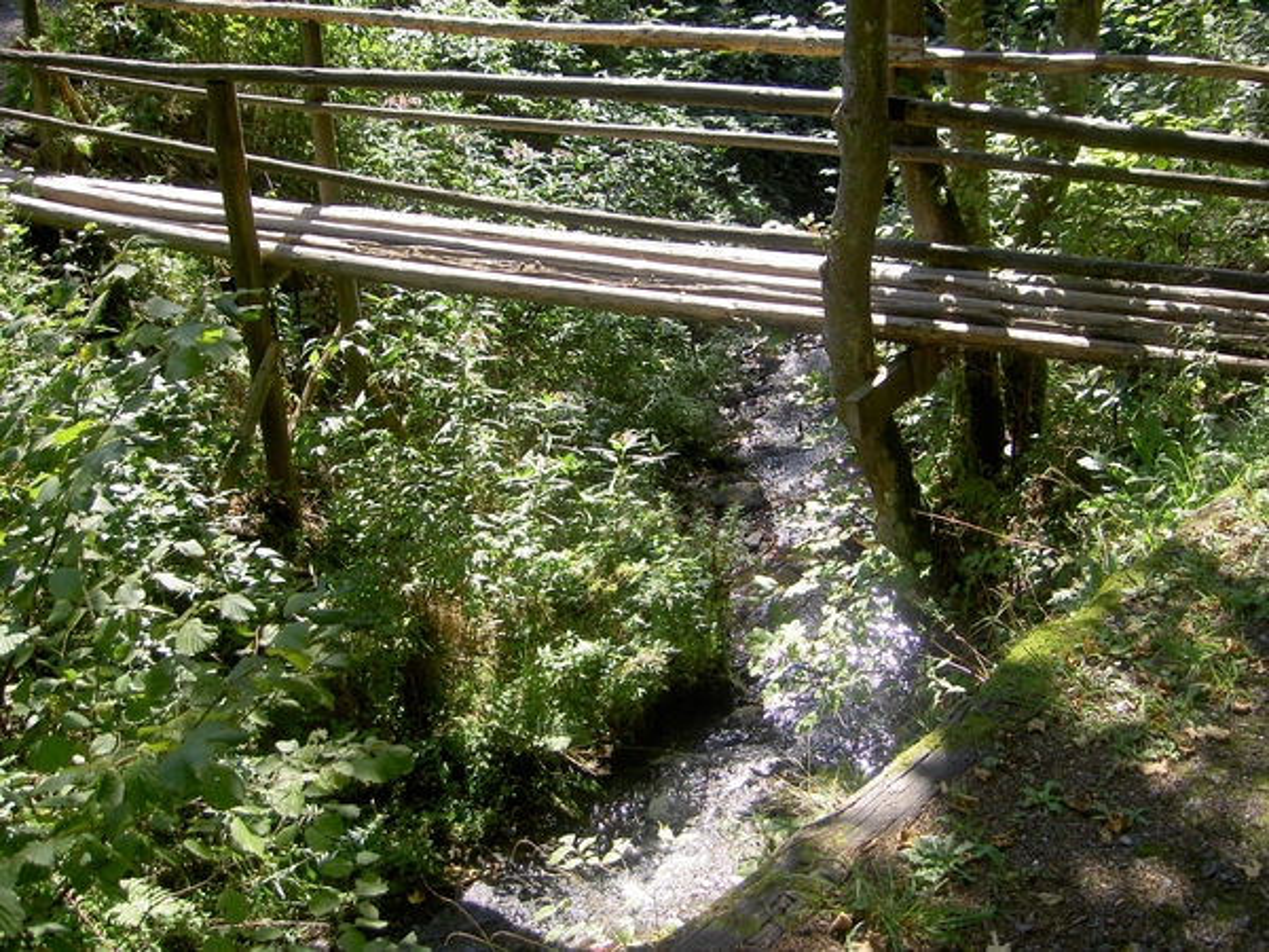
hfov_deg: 47.9
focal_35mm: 39
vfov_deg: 36.8
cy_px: 476
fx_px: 1430
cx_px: 634
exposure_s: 1/200
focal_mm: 8
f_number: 2.8
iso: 100
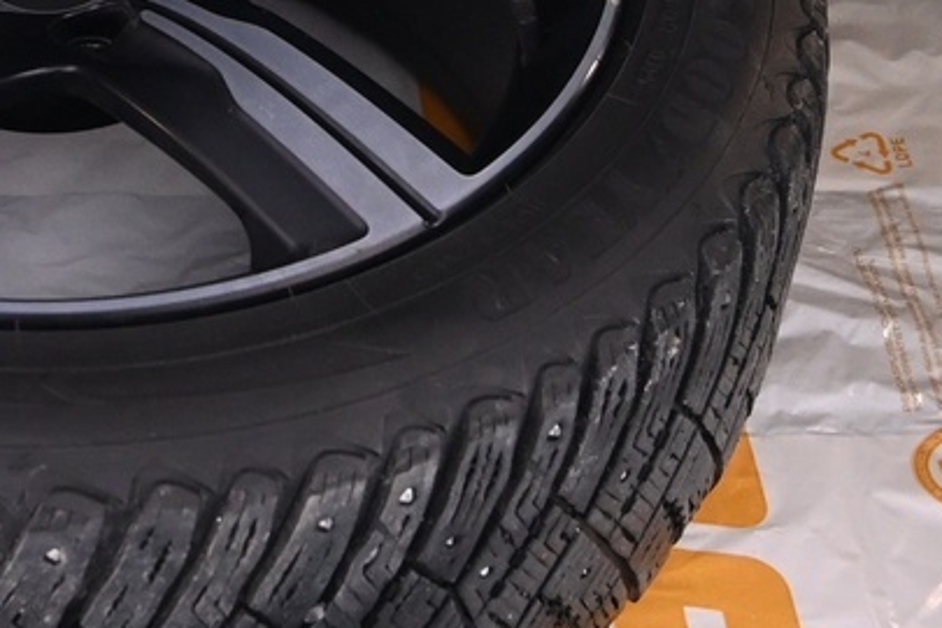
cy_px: 26
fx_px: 2512
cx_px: 30
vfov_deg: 14.1
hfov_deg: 20.6
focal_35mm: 96
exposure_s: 1/20
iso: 1600
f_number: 3.5
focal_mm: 16
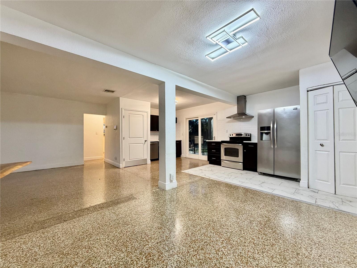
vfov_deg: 85.7
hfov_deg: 102.1
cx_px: 178
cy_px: 134
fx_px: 144
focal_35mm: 14
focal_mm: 2.22
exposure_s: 1/60
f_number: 2.2
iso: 400
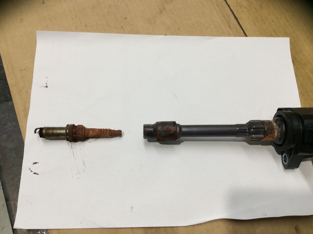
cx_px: 156
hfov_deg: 56.9
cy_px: 117
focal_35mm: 32
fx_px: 289
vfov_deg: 44.1
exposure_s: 1/50
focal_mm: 3.3
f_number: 2.4
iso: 40
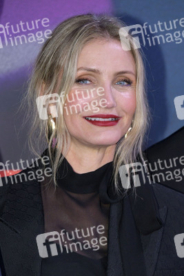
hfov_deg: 6.5
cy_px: 138
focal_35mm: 210
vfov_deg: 9.8
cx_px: 92
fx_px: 1608
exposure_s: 1/200
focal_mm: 210
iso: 1250
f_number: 7.1
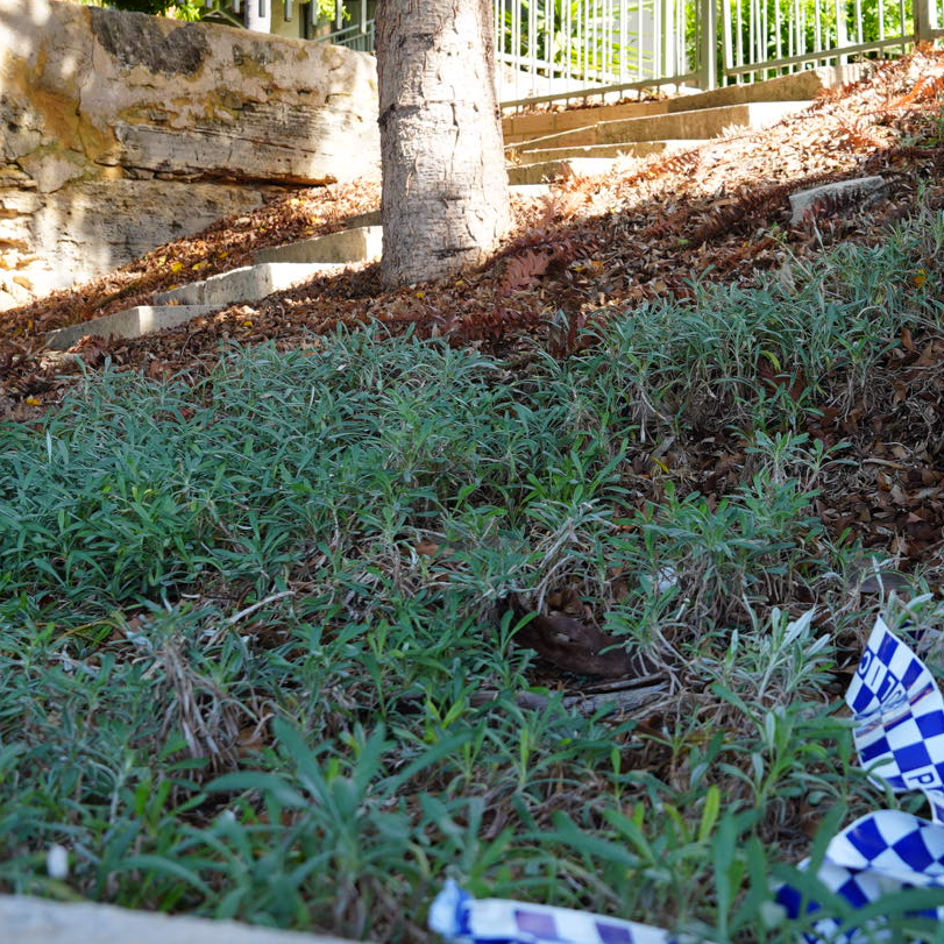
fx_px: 1882
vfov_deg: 28.1
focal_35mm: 61
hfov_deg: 26.9
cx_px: 902
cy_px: 410
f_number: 5
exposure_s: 1/100
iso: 100
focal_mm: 24
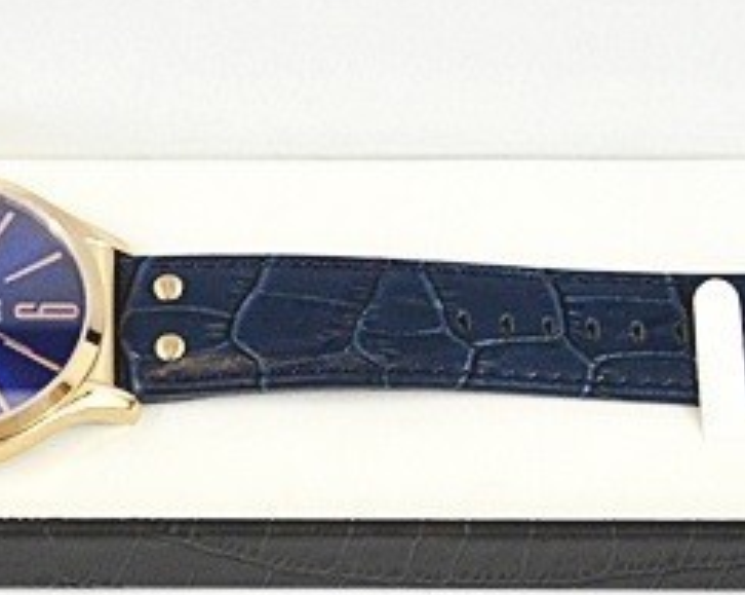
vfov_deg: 9.8
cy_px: 311
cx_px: 37
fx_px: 3458
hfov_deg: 12.2
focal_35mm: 157
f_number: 4.2
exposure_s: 1/250
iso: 1600
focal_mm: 30
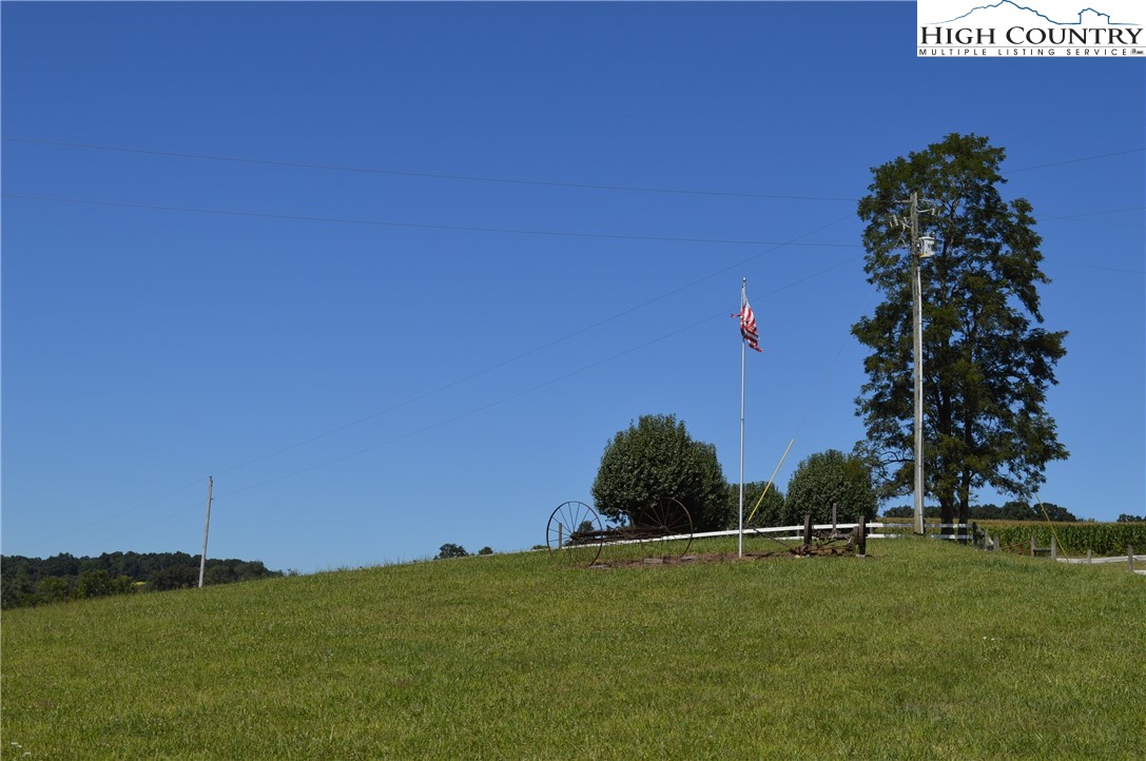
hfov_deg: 37.9
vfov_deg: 25.7
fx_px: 1669
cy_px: 380
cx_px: 573
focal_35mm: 52
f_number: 9
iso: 100
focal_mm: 35
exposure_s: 1/320
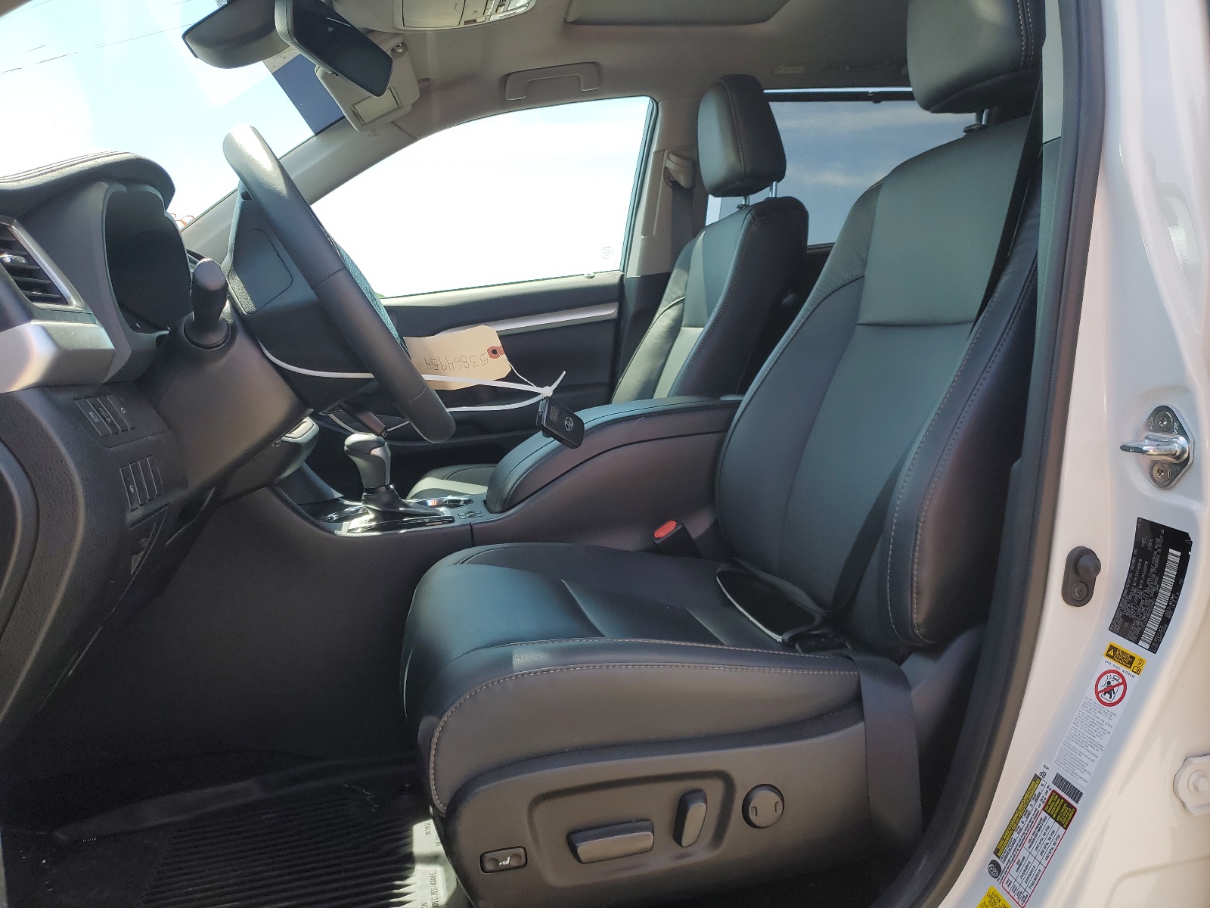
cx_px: 605
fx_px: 909
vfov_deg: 53.1
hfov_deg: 67.3
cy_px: 454
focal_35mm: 26
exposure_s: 1/588
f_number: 1.5
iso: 50
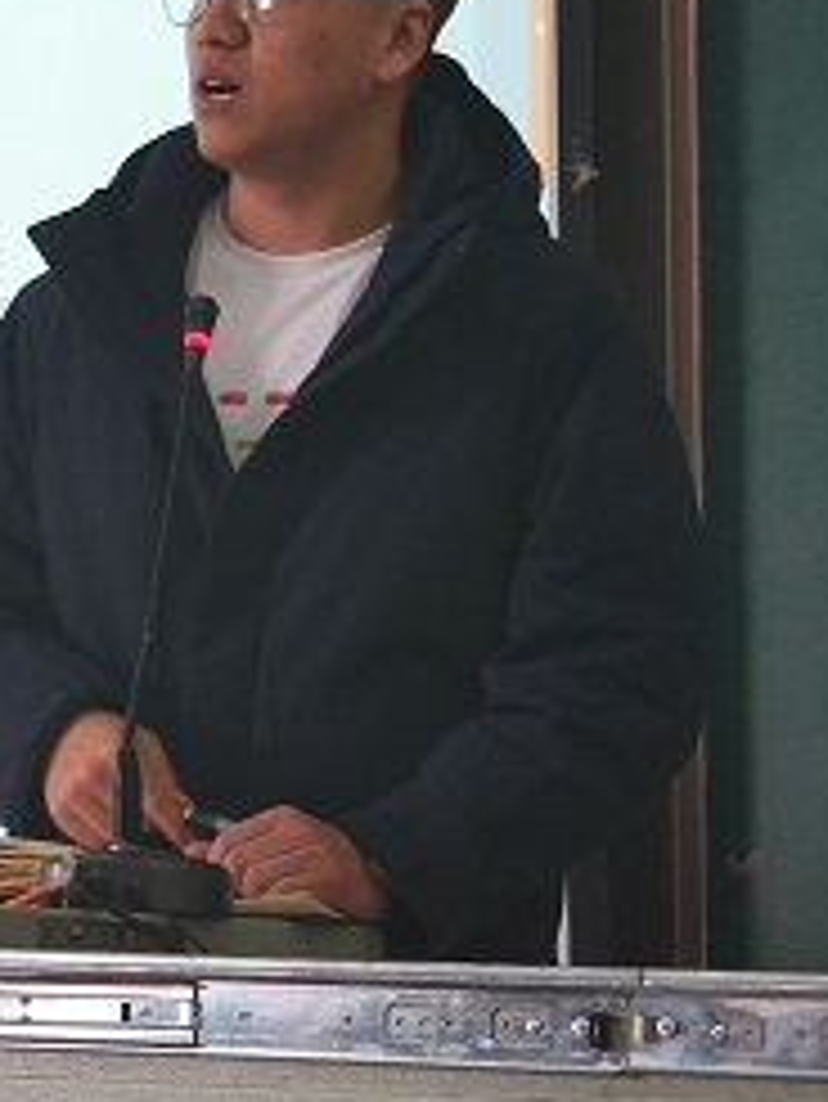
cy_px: 148
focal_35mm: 149
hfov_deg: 9.6
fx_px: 4748
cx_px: -508
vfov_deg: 13.2
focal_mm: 6.22
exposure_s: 1/50
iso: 946
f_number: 2.2
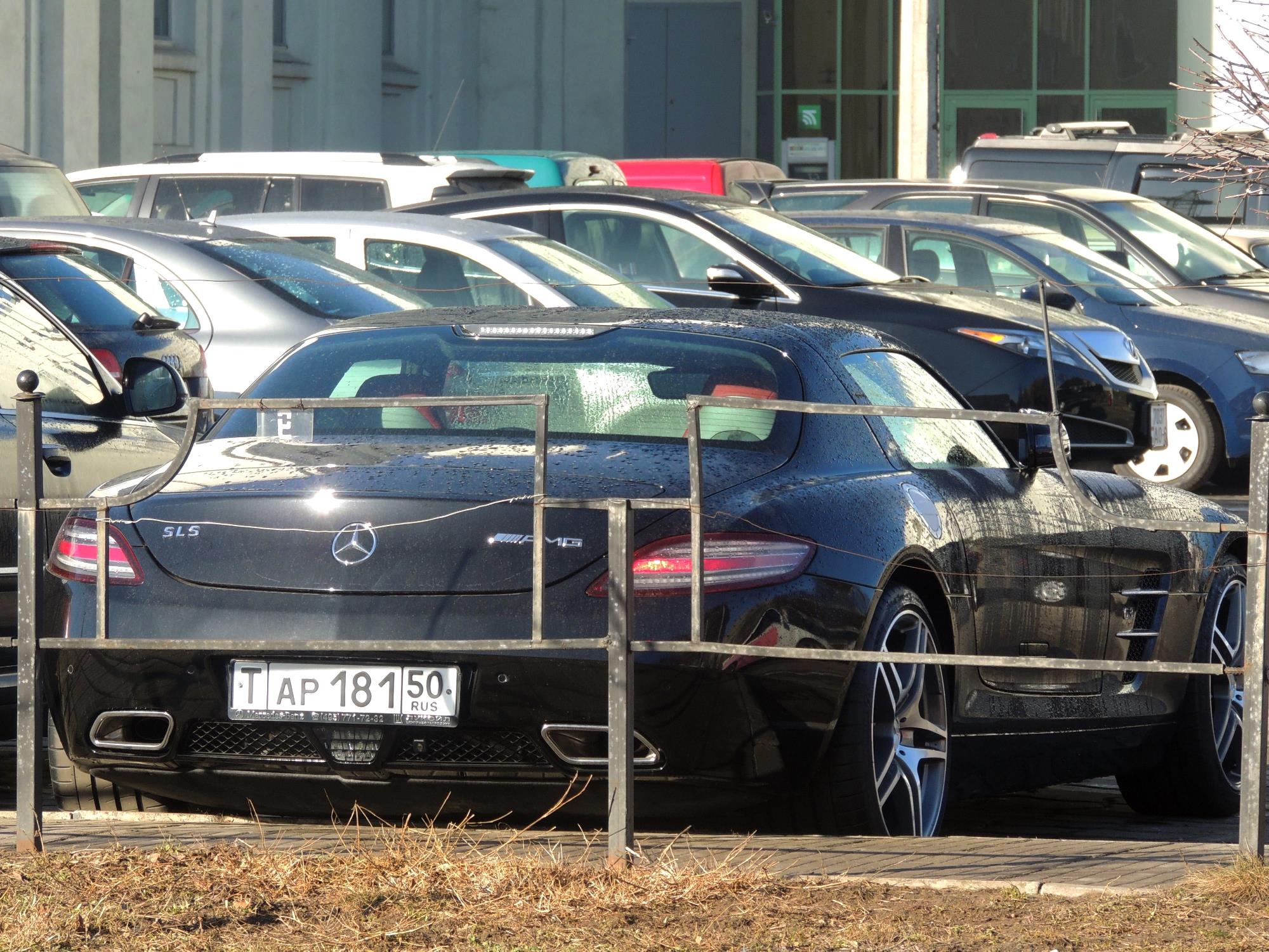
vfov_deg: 6.6
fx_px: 8248
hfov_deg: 8.8
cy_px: 476
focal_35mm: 225
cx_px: 634
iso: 100
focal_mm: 40.1
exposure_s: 1/200
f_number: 4.6
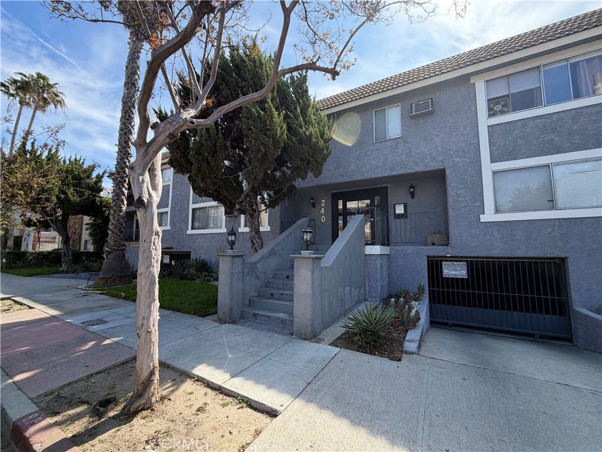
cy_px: 226
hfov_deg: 102.1
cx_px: 301
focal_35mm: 14
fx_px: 243
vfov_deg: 85.7
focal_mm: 2.22
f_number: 2.2
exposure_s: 1/502
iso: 64
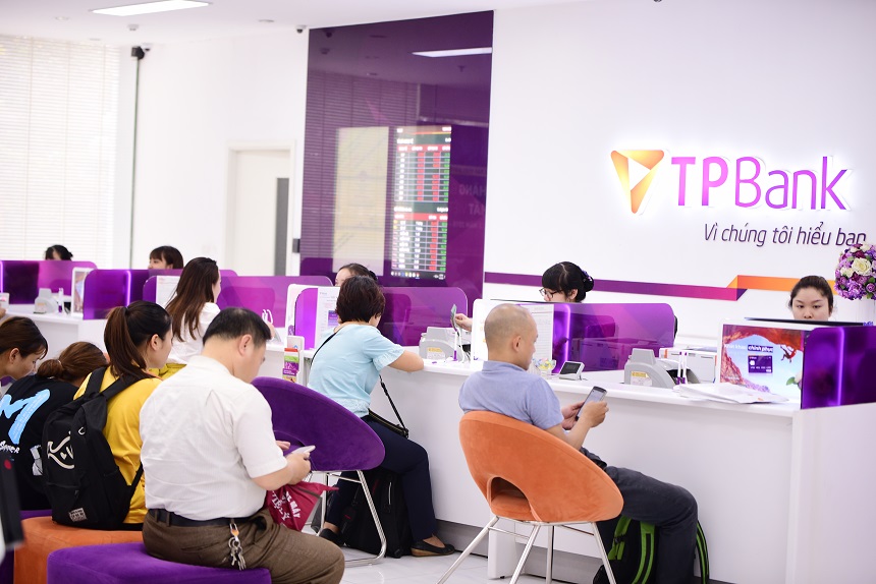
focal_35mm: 70
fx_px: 1704
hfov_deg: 28.8
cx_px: 438
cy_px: 292
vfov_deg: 19.5
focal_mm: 70
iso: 800
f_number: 2.8
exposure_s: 1/160
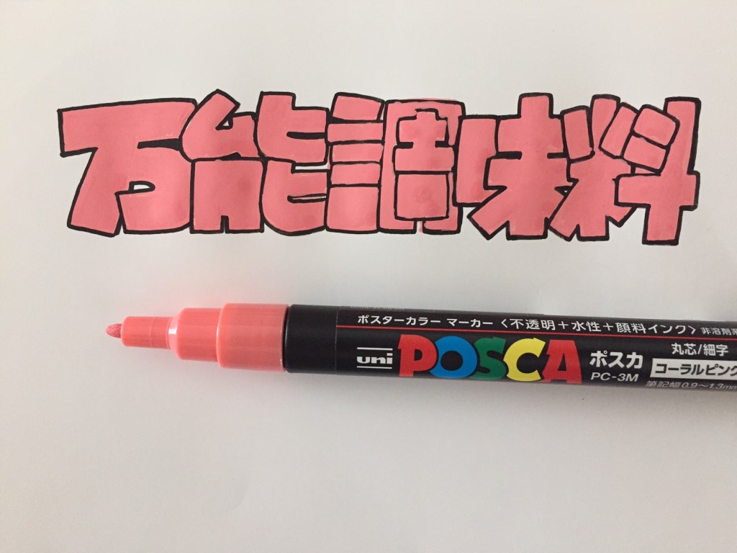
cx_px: 368
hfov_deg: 61.7
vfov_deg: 48.2
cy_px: 276
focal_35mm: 29
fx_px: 617
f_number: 2.2
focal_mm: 4.15
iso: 320
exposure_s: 1/33
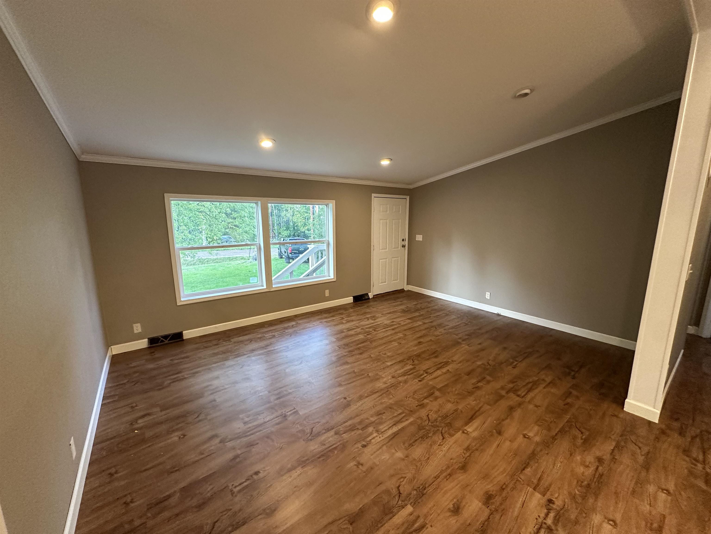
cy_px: 267
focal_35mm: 14
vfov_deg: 85.7
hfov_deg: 102.1
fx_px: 288
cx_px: 356
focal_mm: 2.22
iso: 320
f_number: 2.2
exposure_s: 1/60
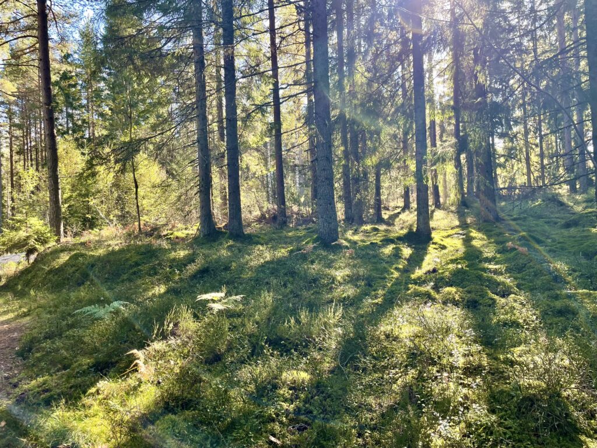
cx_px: 298
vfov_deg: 53.1
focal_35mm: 26
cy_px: 224
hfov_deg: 67.3
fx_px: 448
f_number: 1.6
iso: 32
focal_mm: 4.2
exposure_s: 1/141
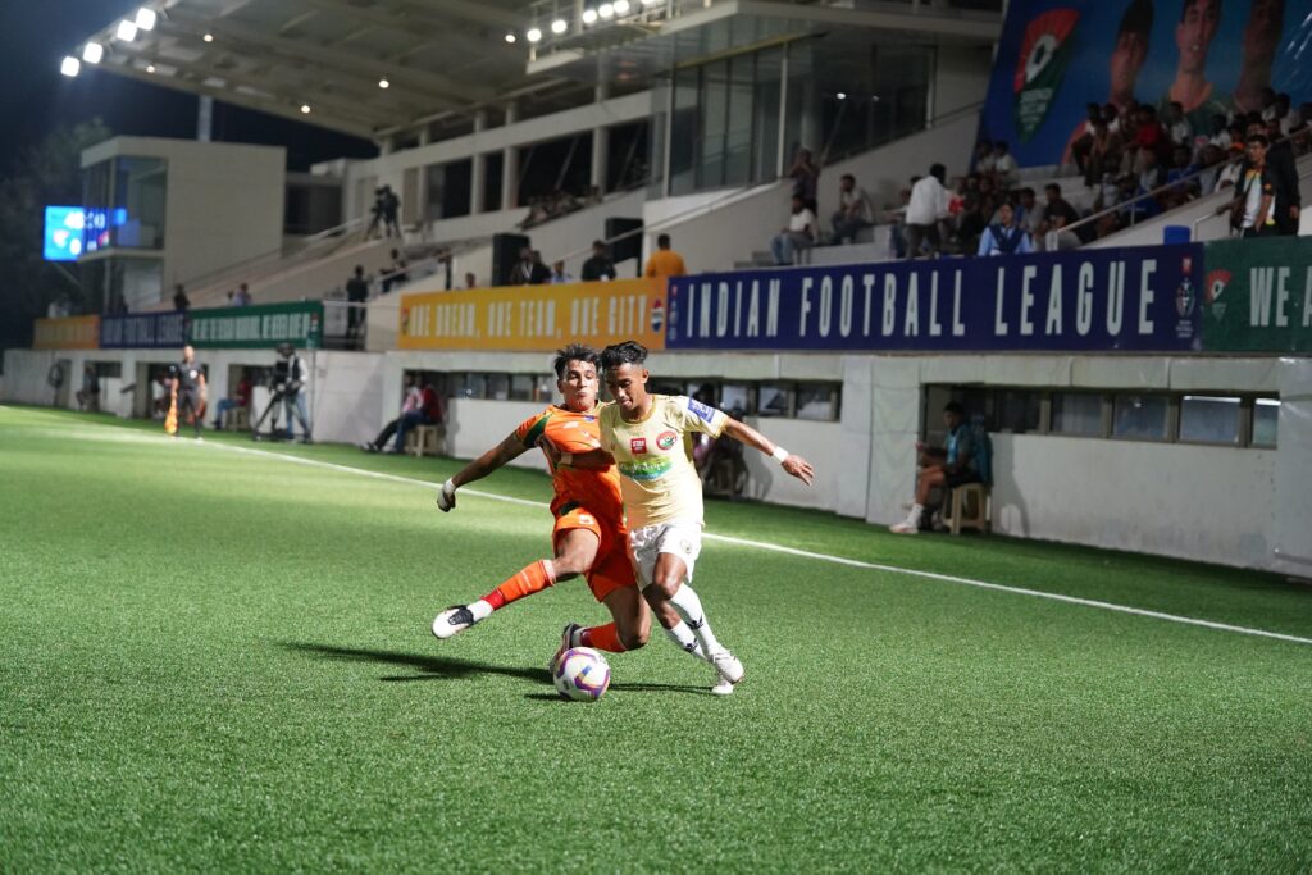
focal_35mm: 83
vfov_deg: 16.5
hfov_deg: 24.5
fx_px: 3025
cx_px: 656
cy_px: 438
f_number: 2.8
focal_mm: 83
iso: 6400
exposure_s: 1/1250
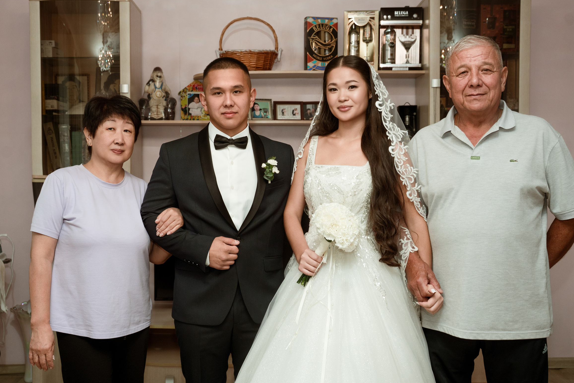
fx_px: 682
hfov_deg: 45.6
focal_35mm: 43
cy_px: 189
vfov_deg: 31.3
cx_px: 270
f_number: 4.5
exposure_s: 1/160
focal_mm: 38.7
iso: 640
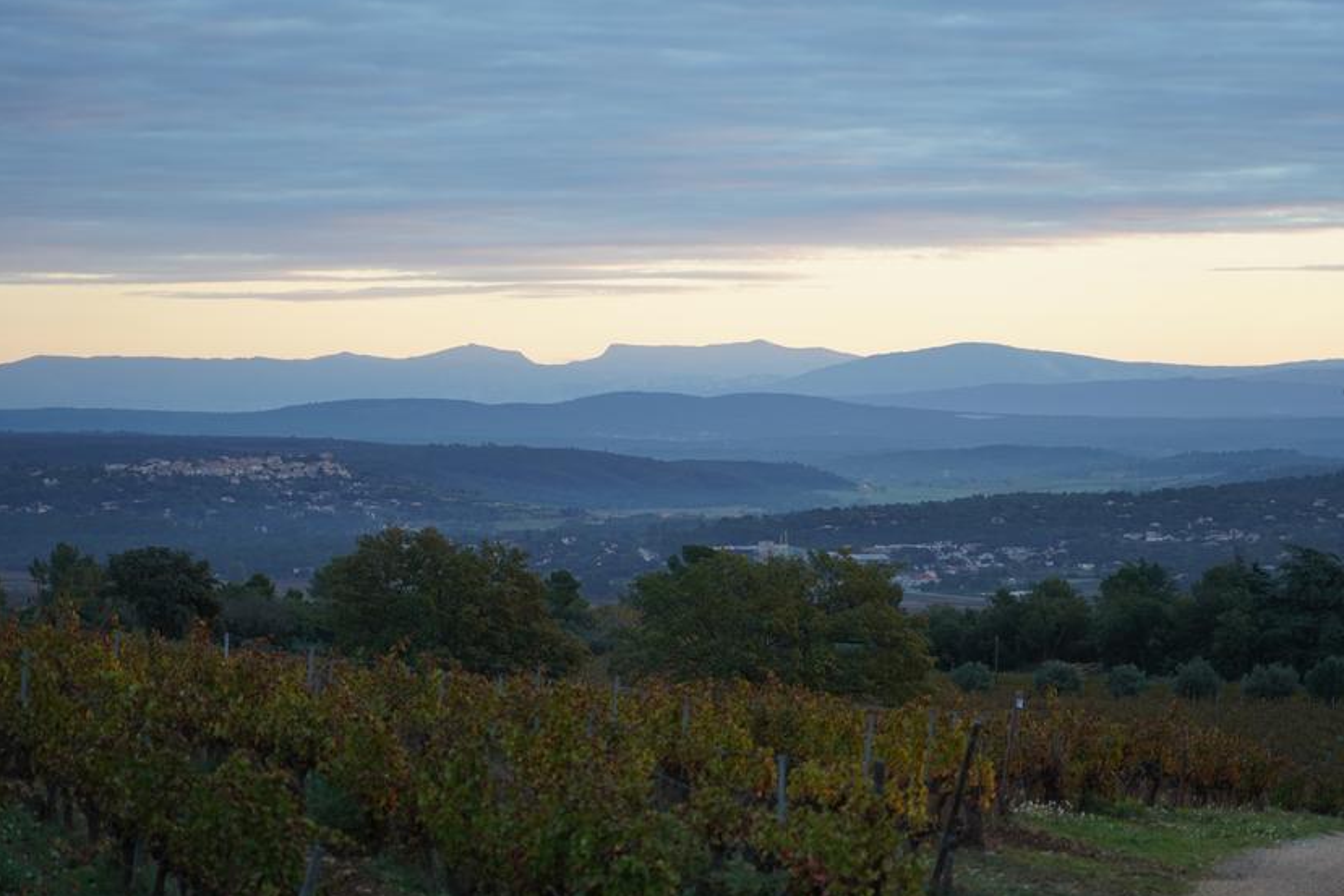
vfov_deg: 12.0
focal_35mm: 114
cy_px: 418
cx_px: 647
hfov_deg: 17.9
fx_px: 4256
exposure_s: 1/125
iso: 400
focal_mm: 105
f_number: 4
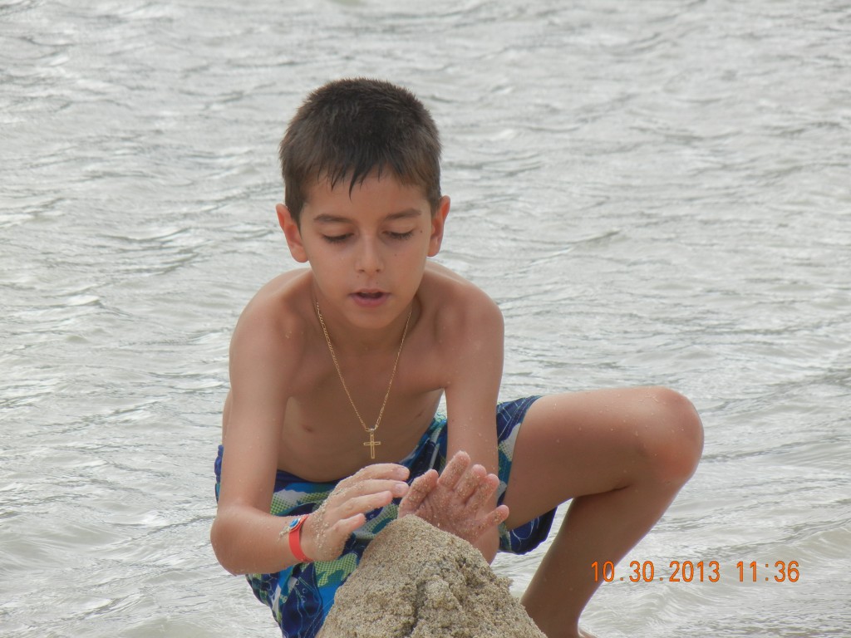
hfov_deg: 6.6
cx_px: 426
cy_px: 319
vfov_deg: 5.0
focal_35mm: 300
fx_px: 7375
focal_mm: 54
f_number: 5.6
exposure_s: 1/306
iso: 160
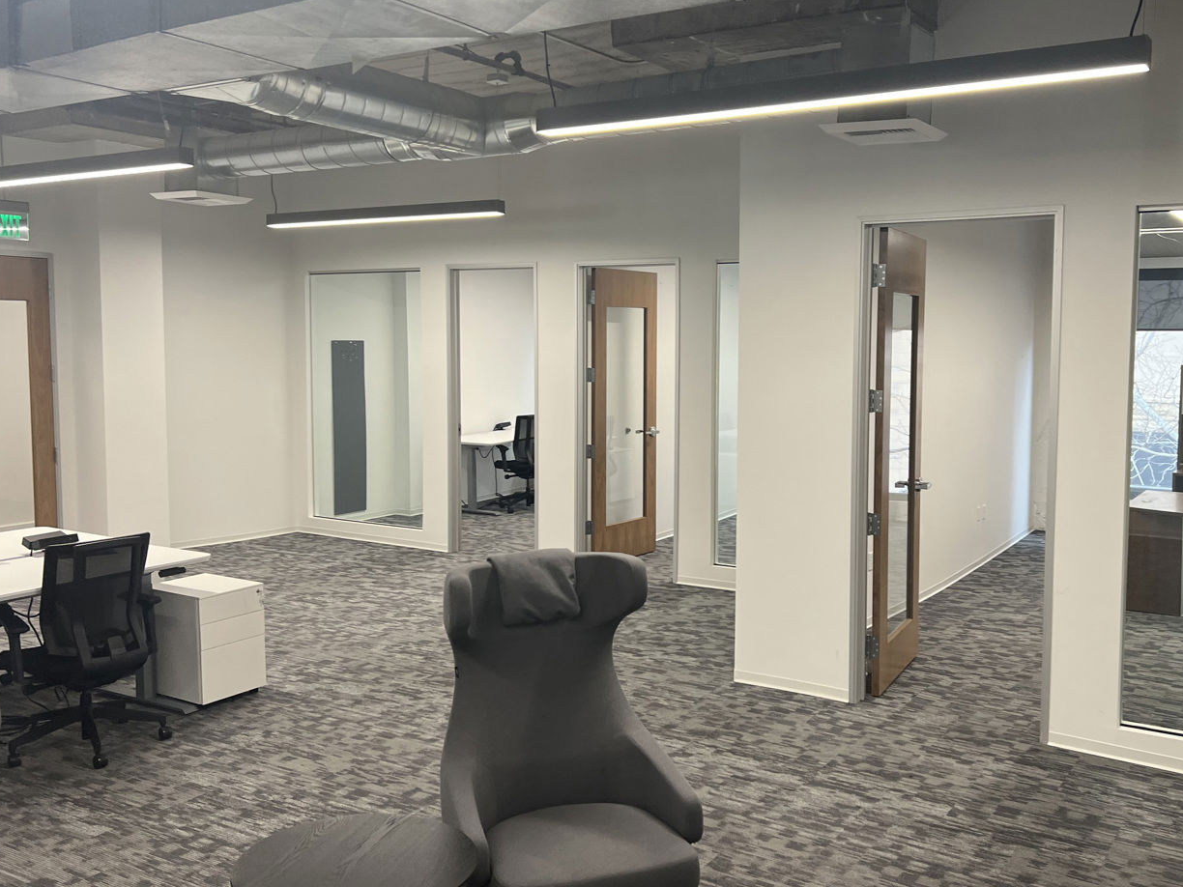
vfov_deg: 41.8
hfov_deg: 53.7
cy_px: 415
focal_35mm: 34
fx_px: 1162
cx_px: 681
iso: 100
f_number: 1.5
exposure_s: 1/120
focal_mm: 5.7
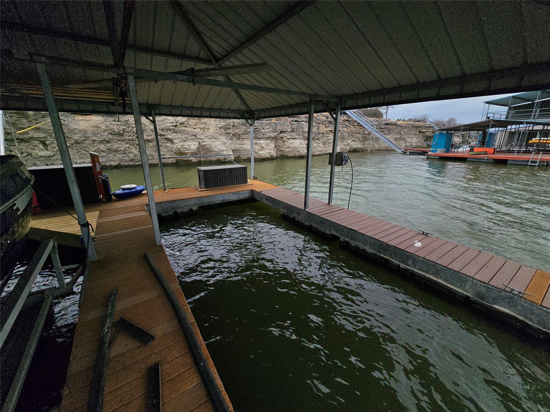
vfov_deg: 89.9
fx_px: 207
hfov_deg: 106.2
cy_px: 206
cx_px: 275
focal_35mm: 13
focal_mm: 2.2
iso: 50
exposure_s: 1/3009
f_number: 2.2
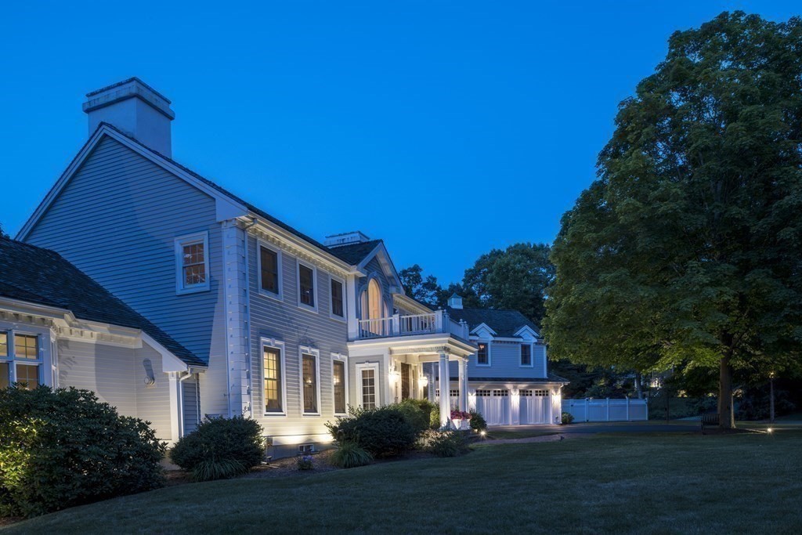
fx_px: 535
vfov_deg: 53.1
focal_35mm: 24
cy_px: 268
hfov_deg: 73.7
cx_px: 401
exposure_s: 6
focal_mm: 24
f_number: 13
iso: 100
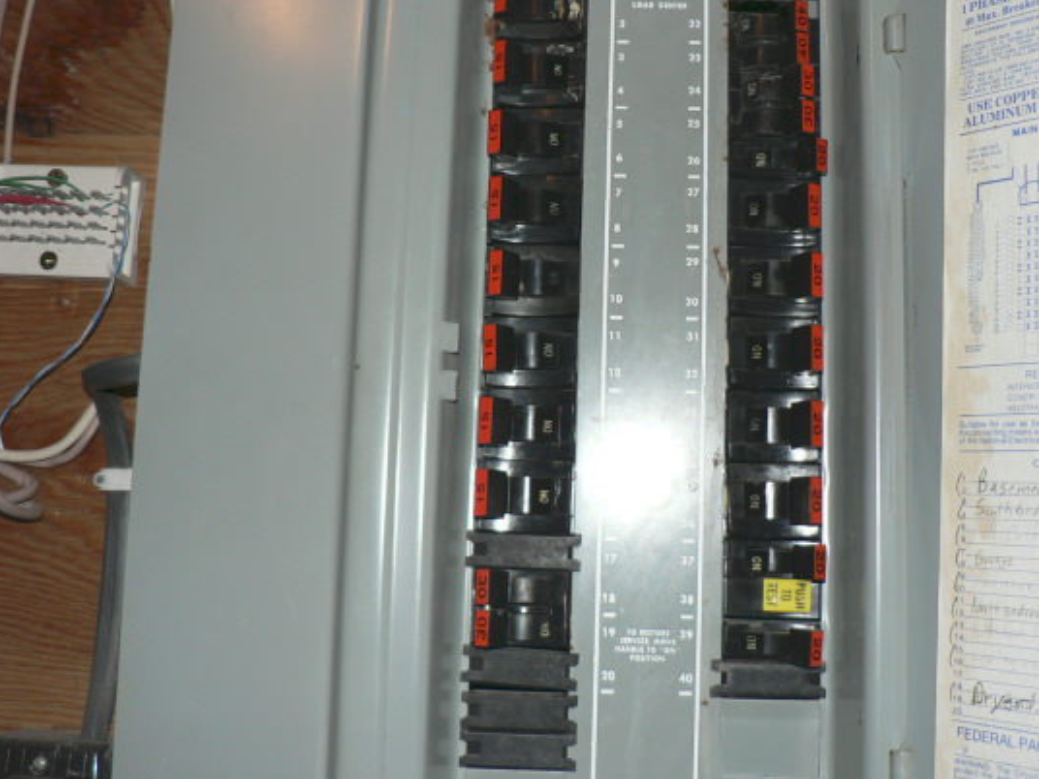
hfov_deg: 43.7
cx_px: 609
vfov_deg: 33.5
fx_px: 1291
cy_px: 324
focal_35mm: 43
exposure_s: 1/60
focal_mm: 6
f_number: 2.8
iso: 100
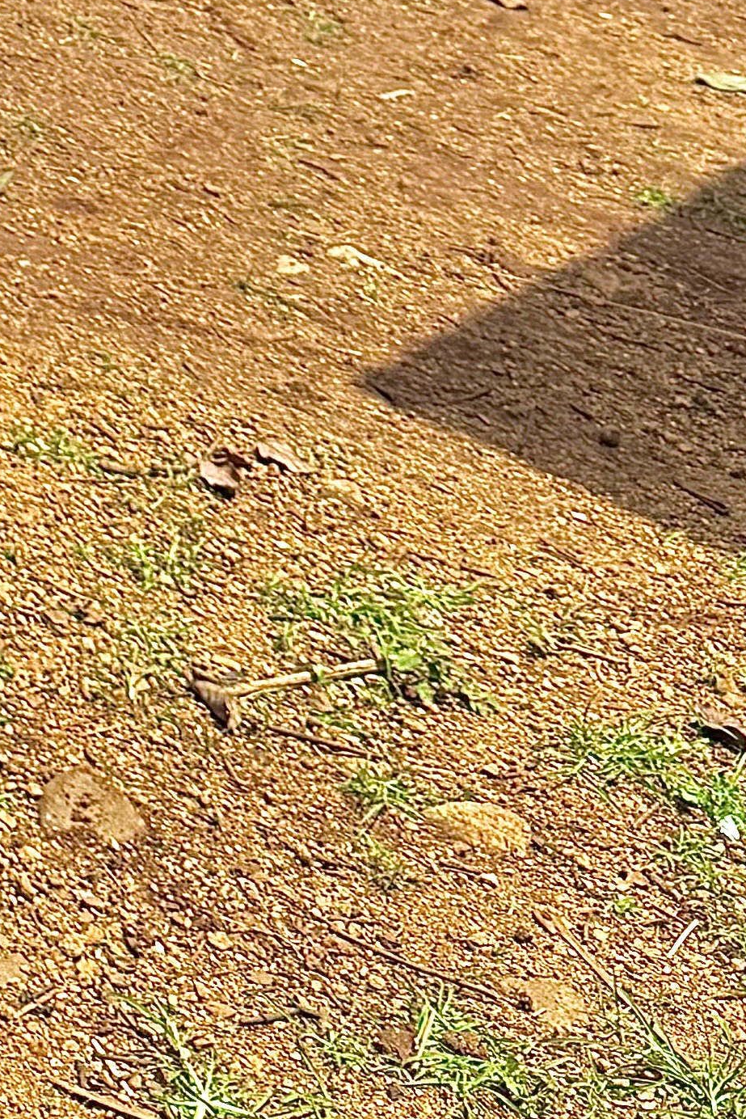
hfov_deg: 12.2
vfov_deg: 17.1
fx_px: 3201
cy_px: -756
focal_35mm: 103
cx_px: -582
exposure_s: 1/3413
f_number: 1.78
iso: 80
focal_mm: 6.76
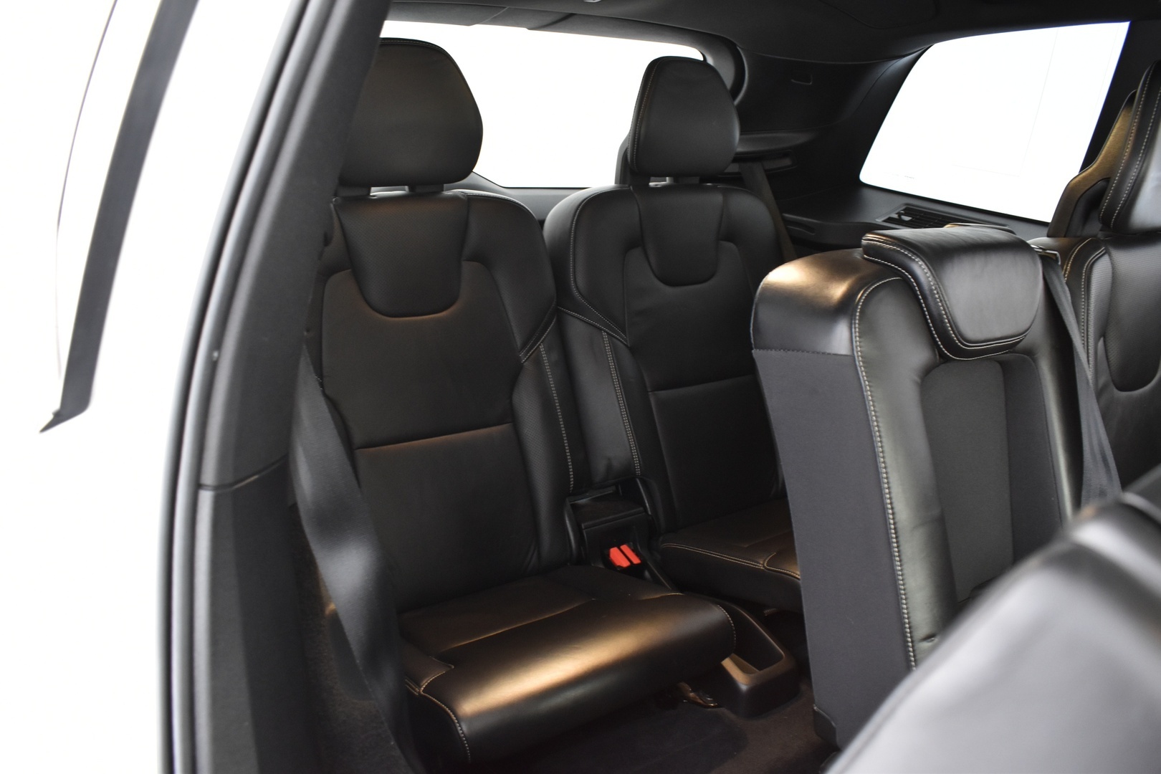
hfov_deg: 67.4
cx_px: 580
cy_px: 387
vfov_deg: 47.9
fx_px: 871
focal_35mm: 27
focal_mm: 18
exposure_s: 1/2.5
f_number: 5.6
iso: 1250
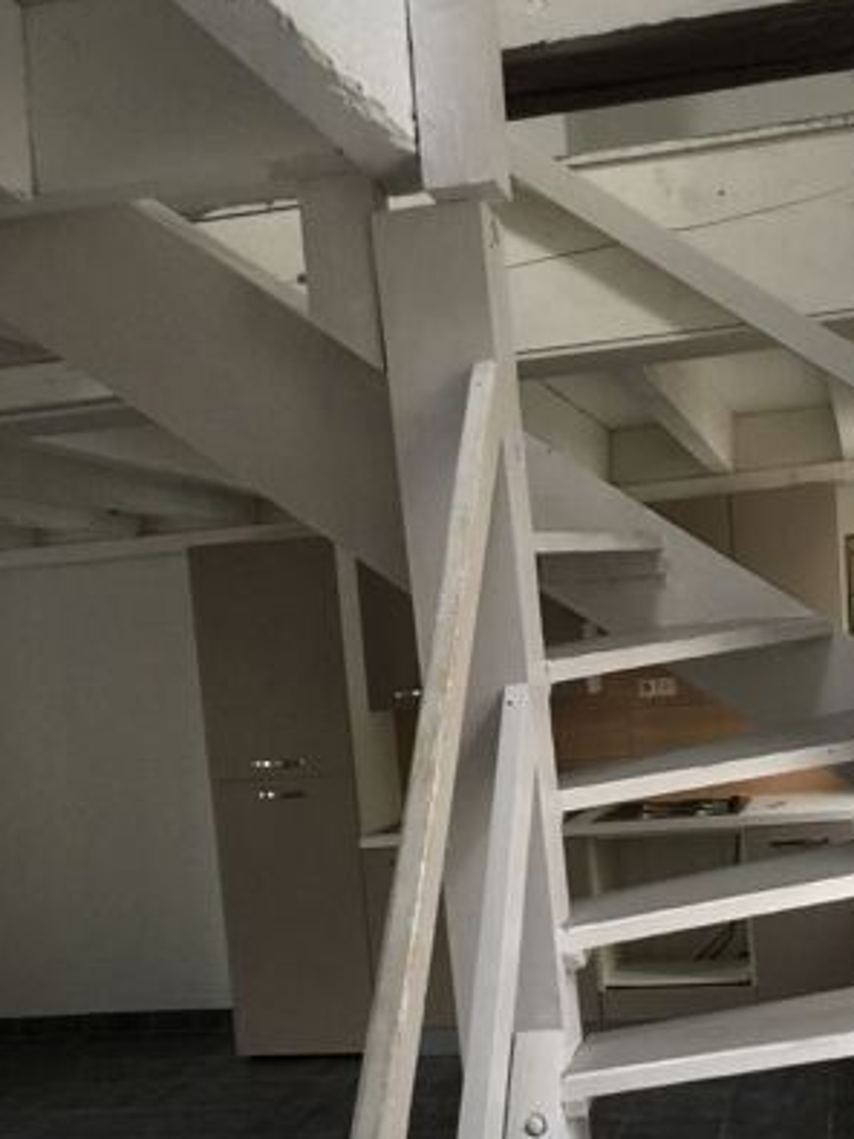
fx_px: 1547
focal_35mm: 47
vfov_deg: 39.6
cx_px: 528
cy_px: 825
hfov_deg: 30.7
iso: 100
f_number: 2.2
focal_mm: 4.15
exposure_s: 1/10
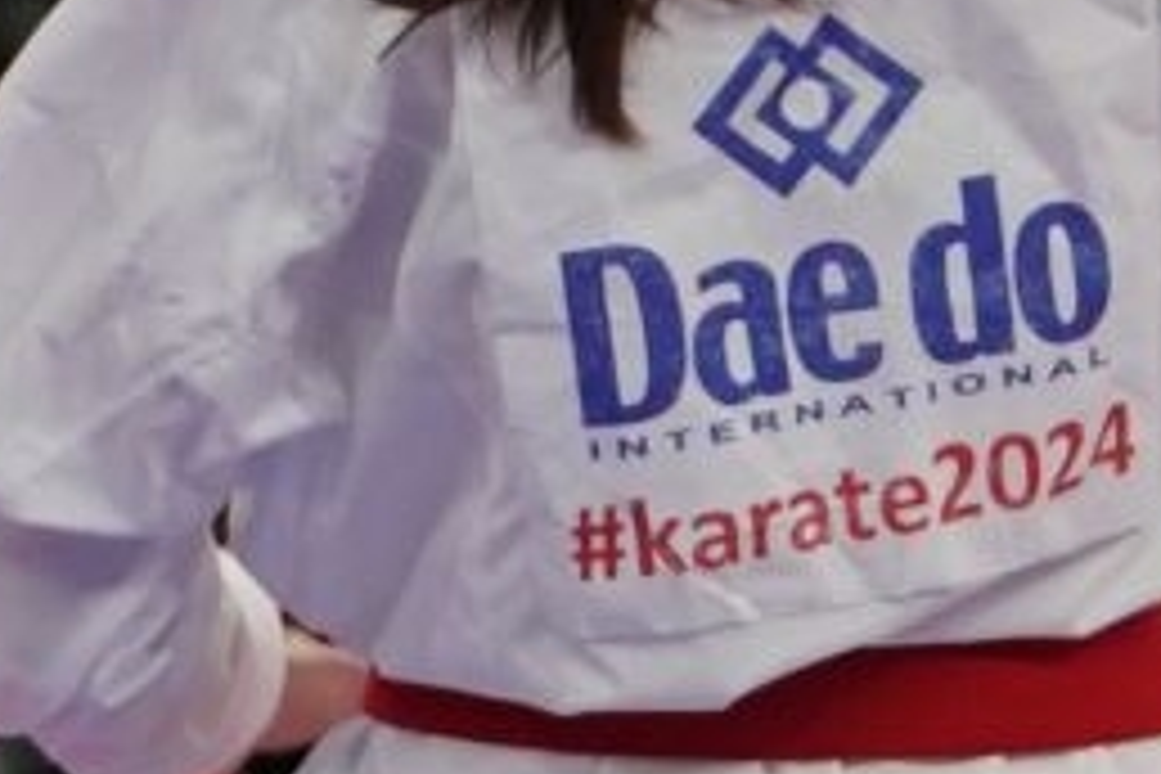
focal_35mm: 1368
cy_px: 612
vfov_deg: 1.0
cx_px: 310
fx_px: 44115
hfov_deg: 1.5
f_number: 2.8
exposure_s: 1/1000
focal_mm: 131
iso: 1600
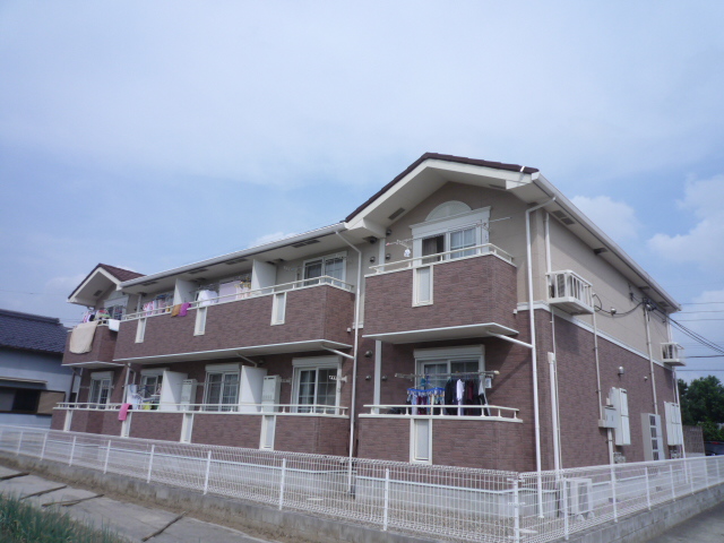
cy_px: 272
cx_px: 362
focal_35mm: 25
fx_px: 523
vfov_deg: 54.9
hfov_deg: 69.4
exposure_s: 1/640
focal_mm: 4.4
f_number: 6.3
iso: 100
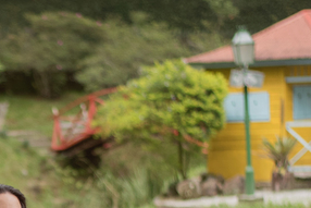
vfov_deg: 6.4
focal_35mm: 210
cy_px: 340
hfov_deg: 9.6
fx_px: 1815
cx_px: -122
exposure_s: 1/2500
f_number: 2
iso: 500
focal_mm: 50
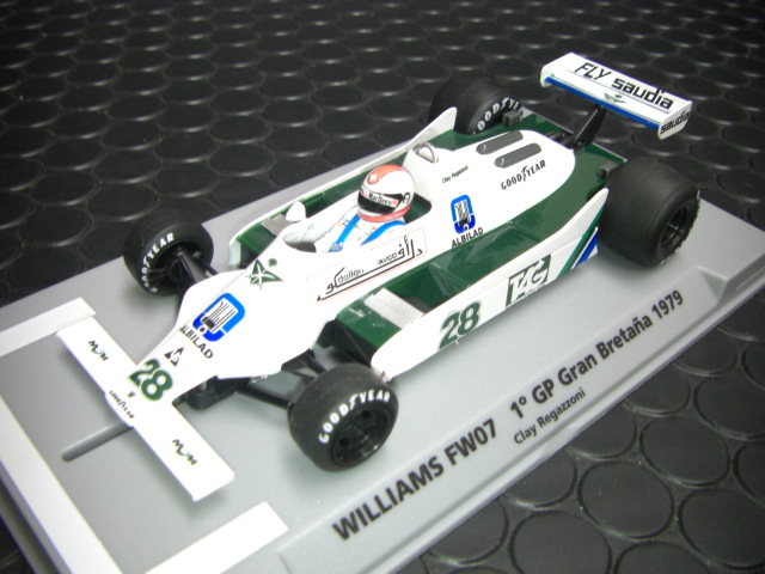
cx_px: 382
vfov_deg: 37.7
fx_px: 840
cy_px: 287
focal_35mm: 38
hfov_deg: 49.0
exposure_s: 1/25
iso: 200
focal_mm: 6.3
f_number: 3.4
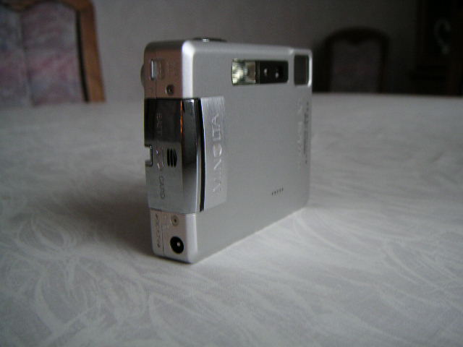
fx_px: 522
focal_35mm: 39
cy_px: 174
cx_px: 232
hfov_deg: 47.9
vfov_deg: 36.8
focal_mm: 6.1
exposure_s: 1/3
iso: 100
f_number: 2.8
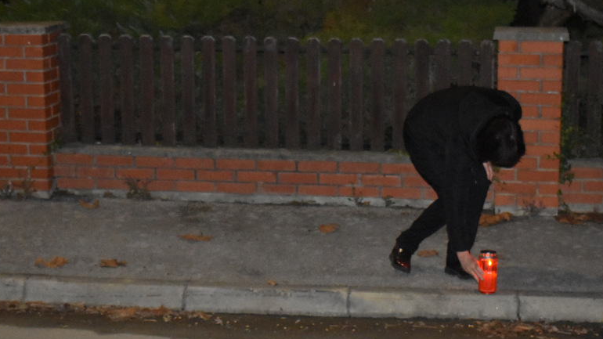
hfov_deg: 22.9
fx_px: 1487
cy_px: 211
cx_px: 320
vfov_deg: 13.0
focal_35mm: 93
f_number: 4.8
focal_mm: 38
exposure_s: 1/60
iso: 6400
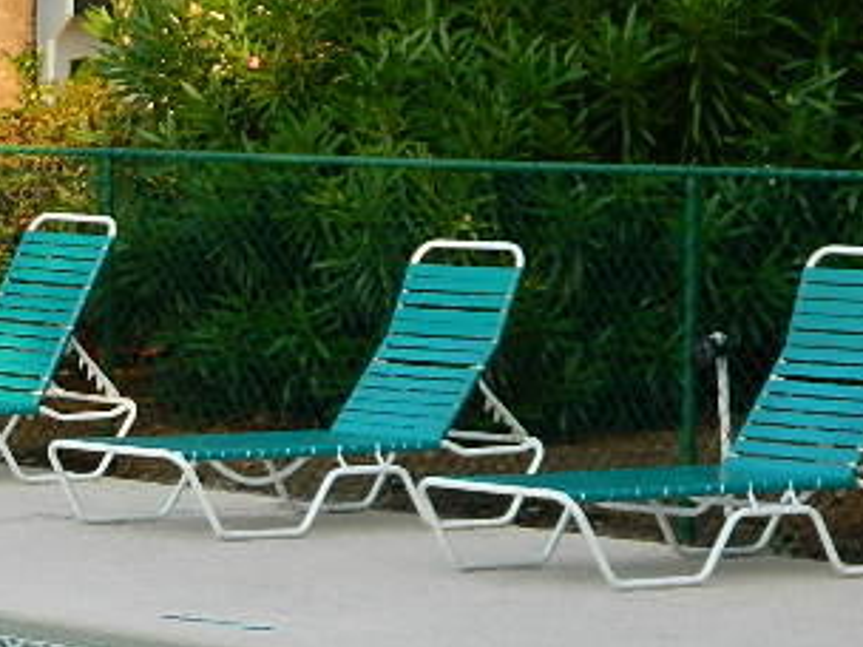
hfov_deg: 9.9
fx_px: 4787
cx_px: -525
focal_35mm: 192
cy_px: 585
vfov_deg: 7.7
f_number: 3.8
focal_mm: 10.2
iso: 80
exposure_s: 1/200
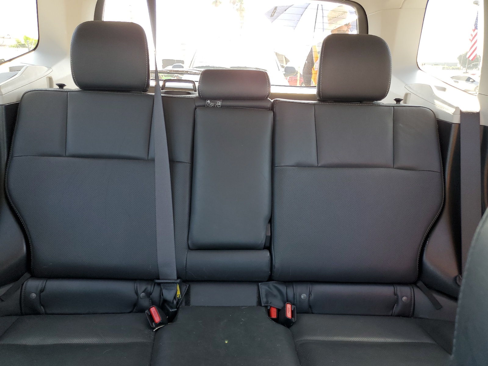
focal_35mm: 26
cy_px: 183
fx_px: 367
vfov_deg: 53.1
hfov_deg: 67.3
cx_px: 244
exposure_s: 1/60.2
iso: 53
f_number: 1.5
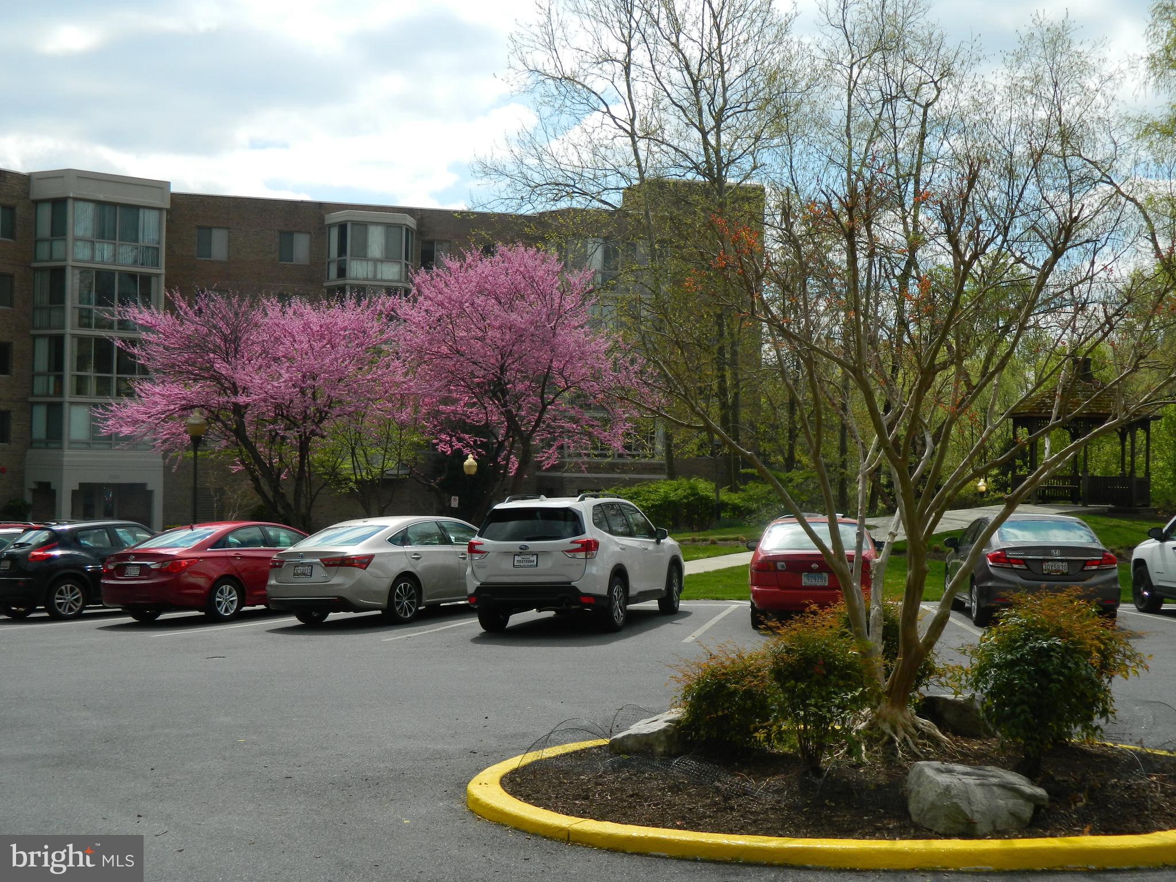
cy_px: 441
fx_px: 1597
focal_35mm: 47
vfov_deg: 30.9
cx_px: 588
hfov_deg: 40.4
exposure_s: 1/800
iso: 80
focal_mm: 8.4
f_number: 3.6
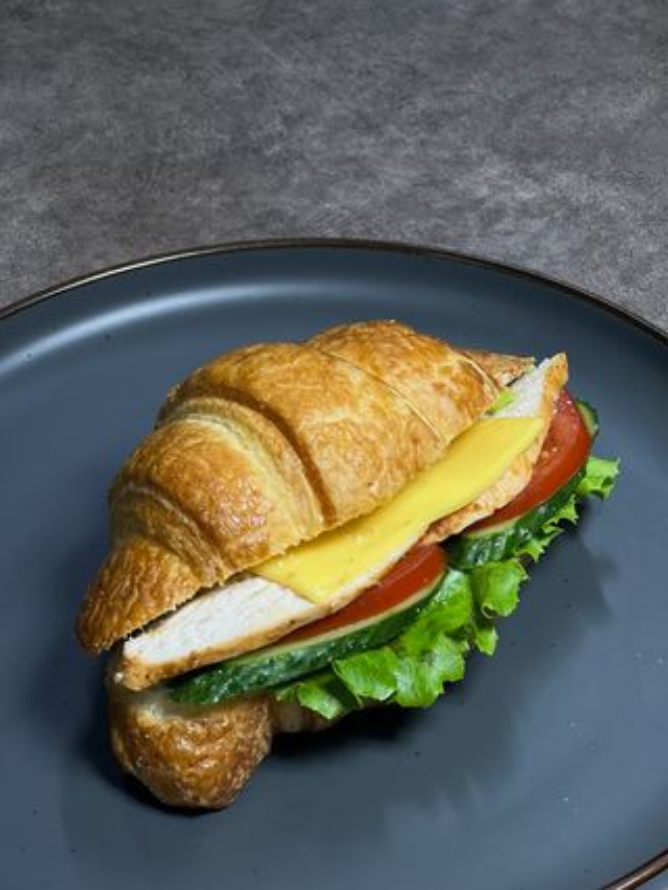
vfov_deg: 25.3
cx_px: 334
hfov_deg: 19.2
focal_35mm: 77
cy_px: 445
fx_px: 1979
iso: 50
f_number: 2.8
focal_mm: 9
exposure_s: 1/100
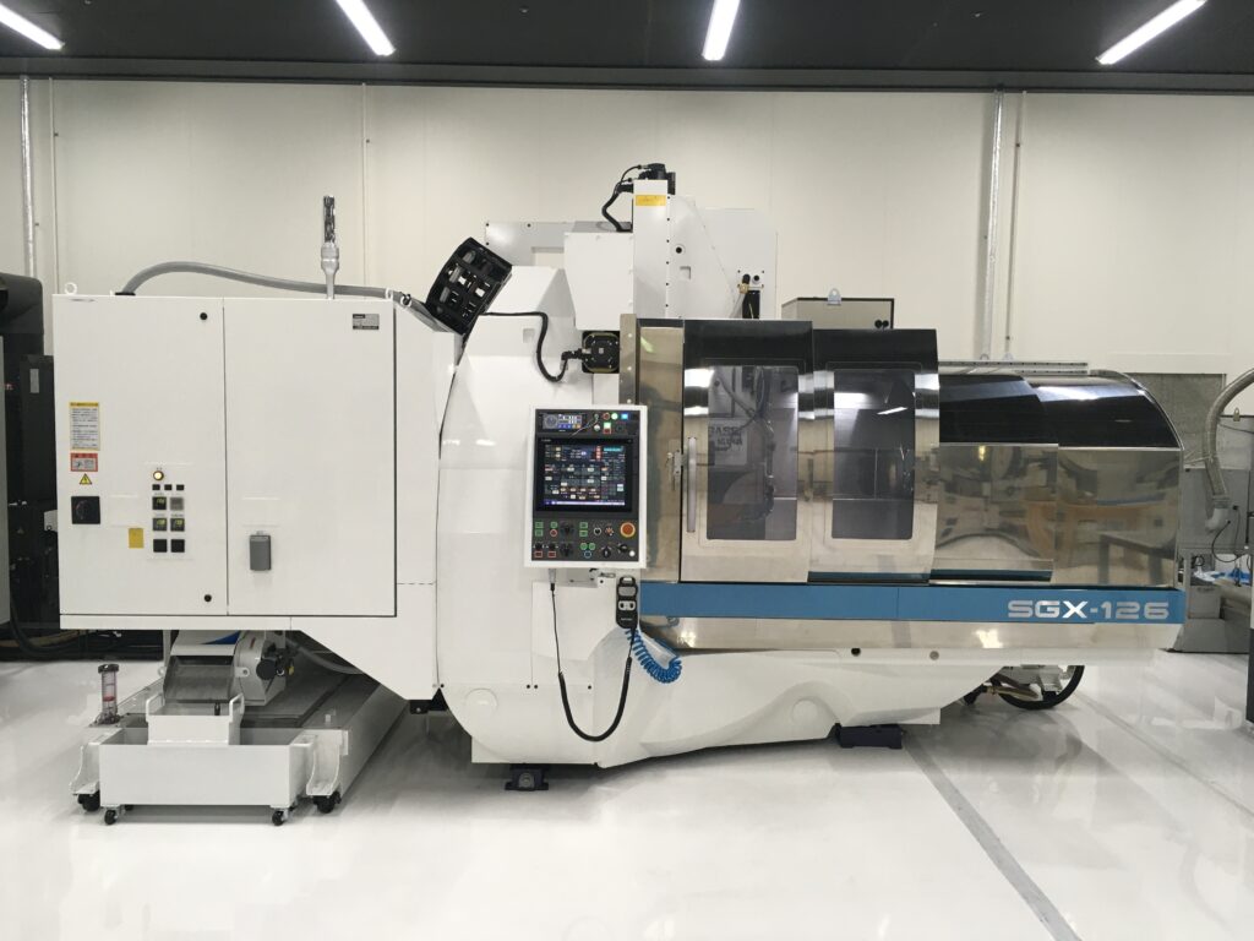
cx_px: 627
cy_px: 470
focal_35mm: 29
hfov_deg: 61.7
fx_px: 1051
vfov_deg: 48.2
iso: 40
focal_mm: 4.15
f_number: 2.2
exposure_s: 1/30
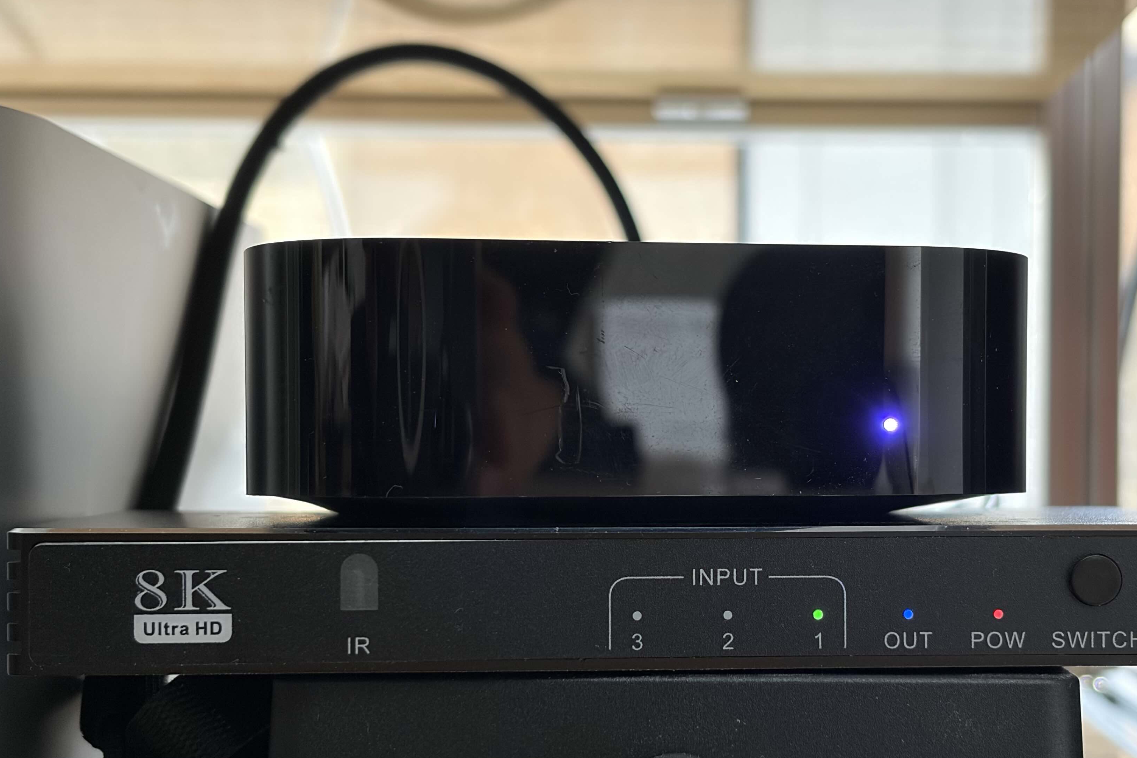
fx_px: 2116
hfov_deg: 30.0
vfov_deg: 20.3
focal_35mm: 67
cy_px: 452
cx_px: 689
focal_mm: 5.96
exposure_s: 1/38
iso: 160
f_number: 1.6
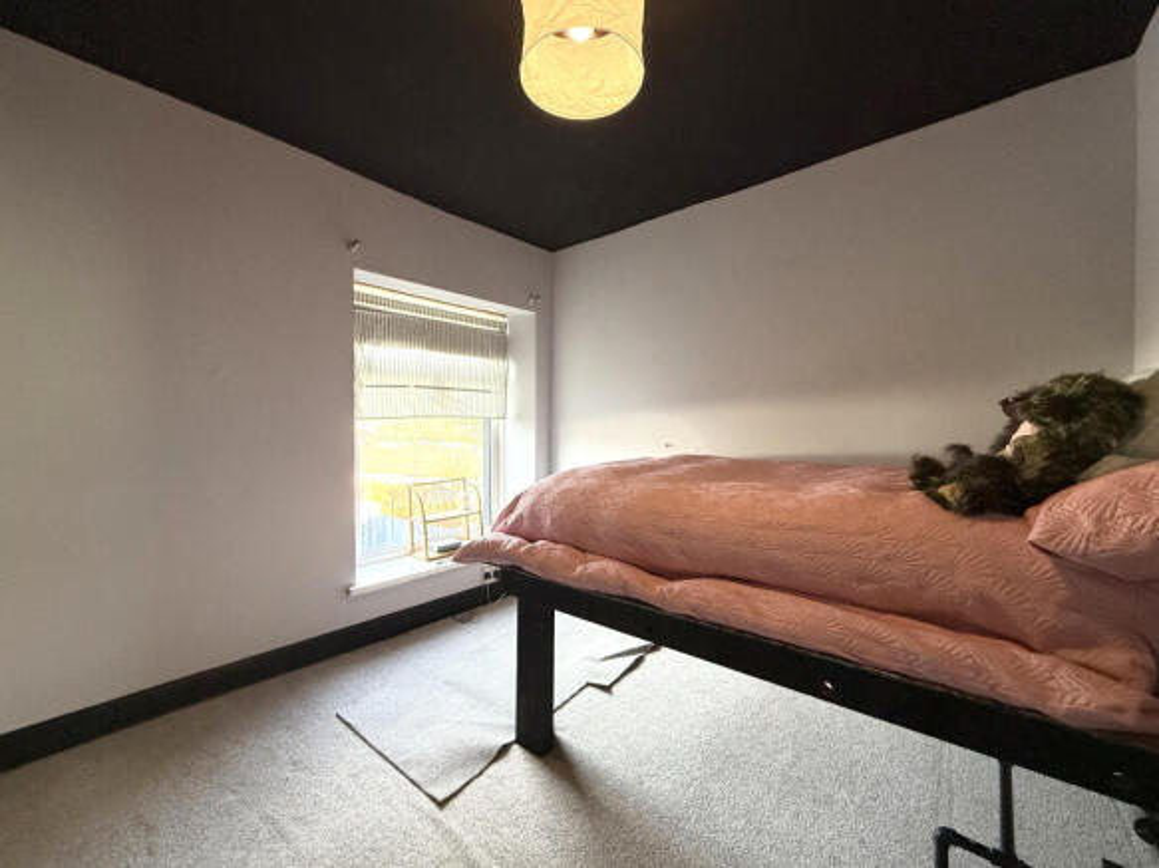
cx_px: 580
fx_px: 469
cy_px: 434
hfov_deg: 102.1
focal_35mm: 14
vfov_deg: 85.7
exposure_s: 1/99
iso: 160
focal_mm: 2.22
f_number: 2.2
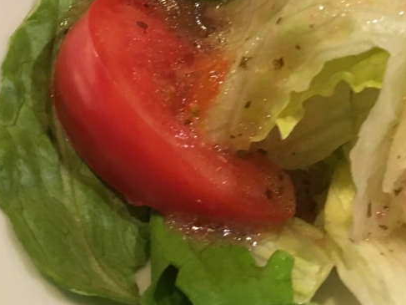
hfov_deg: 30.7
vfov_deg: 23.7
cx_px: 342
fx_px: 715
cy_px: 64
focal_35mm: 61
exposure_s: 1/20
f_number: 2.2
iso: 200
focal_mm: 4.15
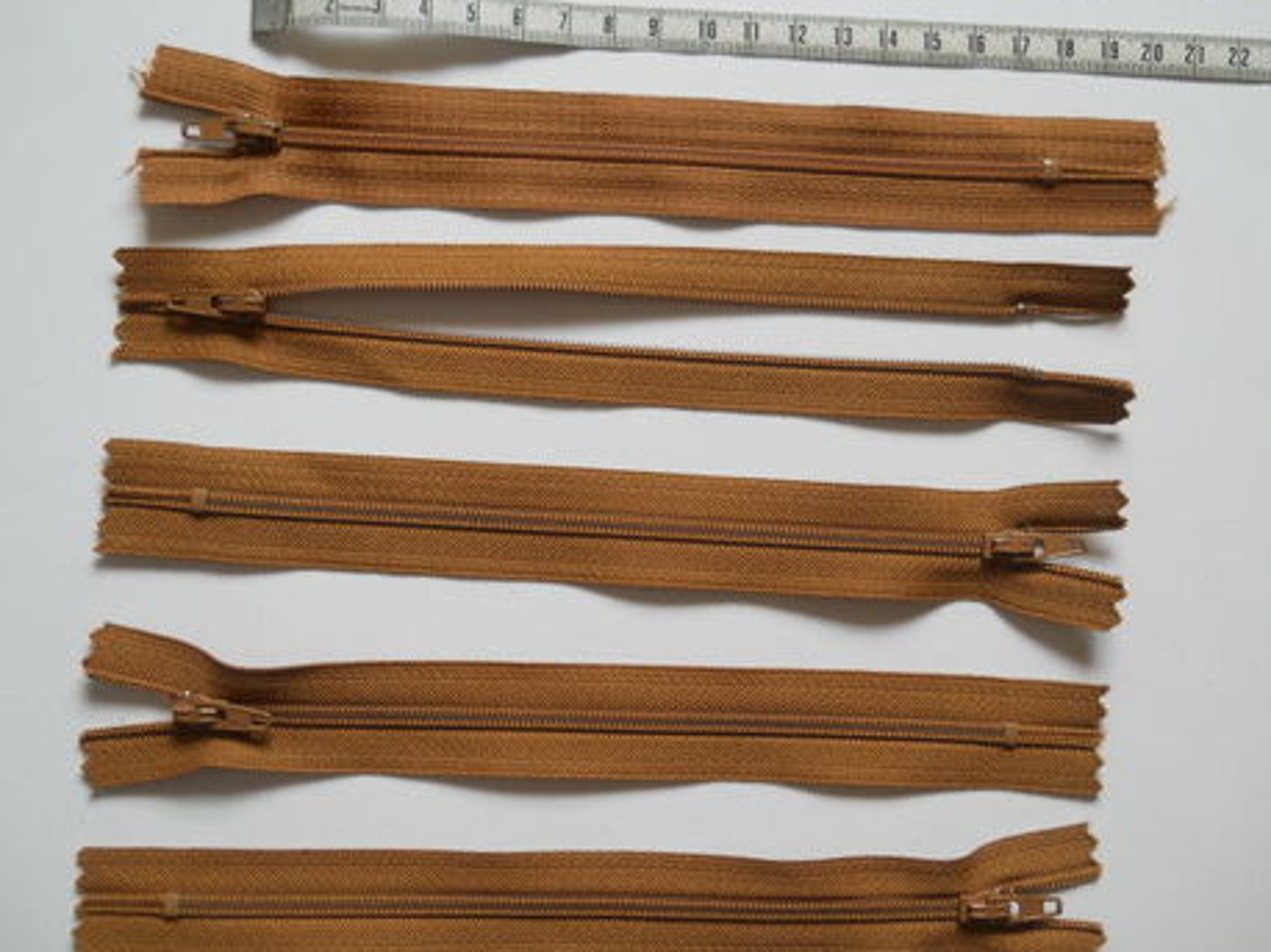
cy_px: 480
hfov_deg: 43.9
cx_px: 644
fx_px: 1578
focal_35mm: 43
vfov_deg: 33.6
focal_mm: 6.72
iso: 80
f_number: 3.1
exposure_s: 1/30
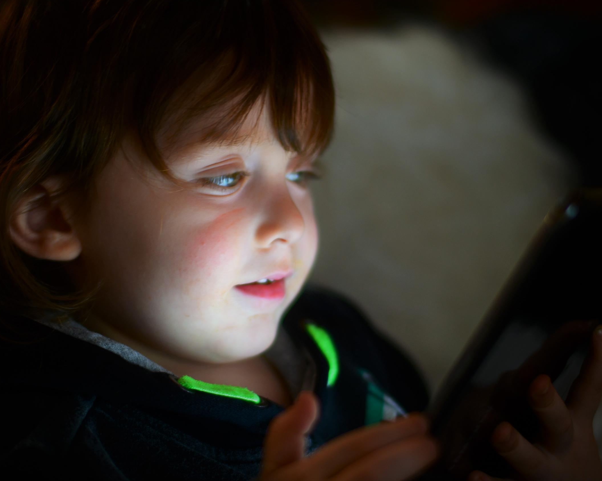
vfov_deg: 18.1
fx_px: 1514
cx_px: 292
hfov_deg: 22.5
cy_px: 239
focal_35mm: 85
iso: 125
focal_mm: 50
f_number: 1.4
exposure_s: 1/80
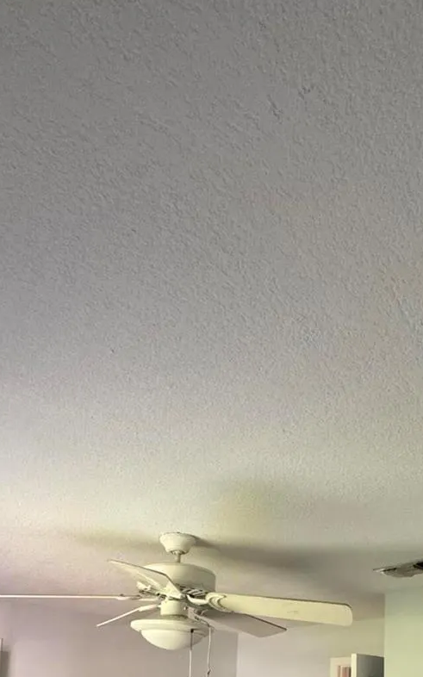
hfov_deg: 43.0
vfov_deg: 53.3
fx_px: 535
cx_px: 242
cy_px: 652
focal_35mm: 29
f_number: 2.2
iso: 500
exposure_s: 1/60
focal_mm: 2.22
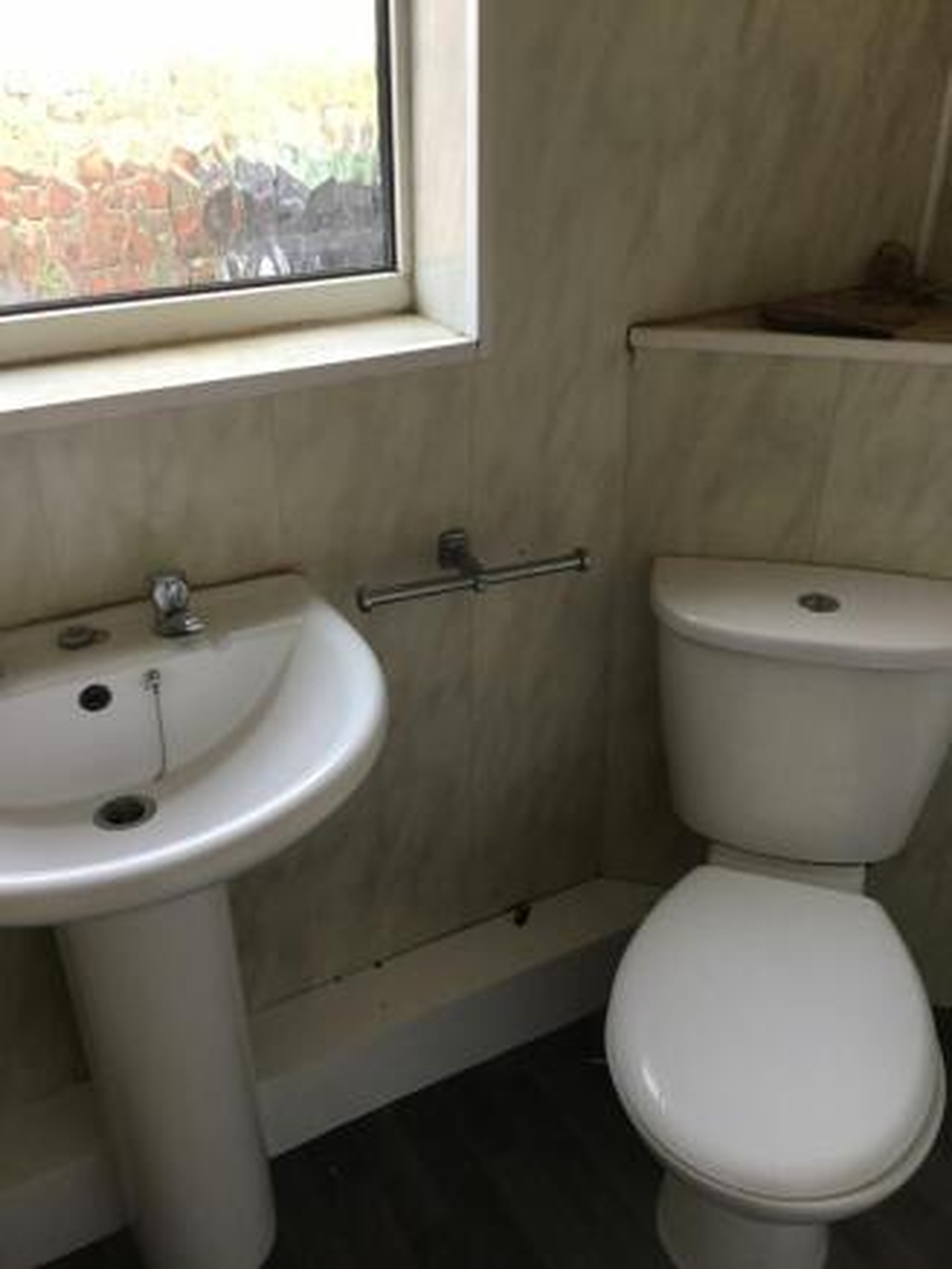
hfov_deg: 45.5
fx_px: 1136
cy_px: 634
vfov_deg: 58.3
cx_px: 476
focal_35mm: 31
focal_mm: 3.3
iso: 25
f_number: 2.4
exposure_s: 1/50
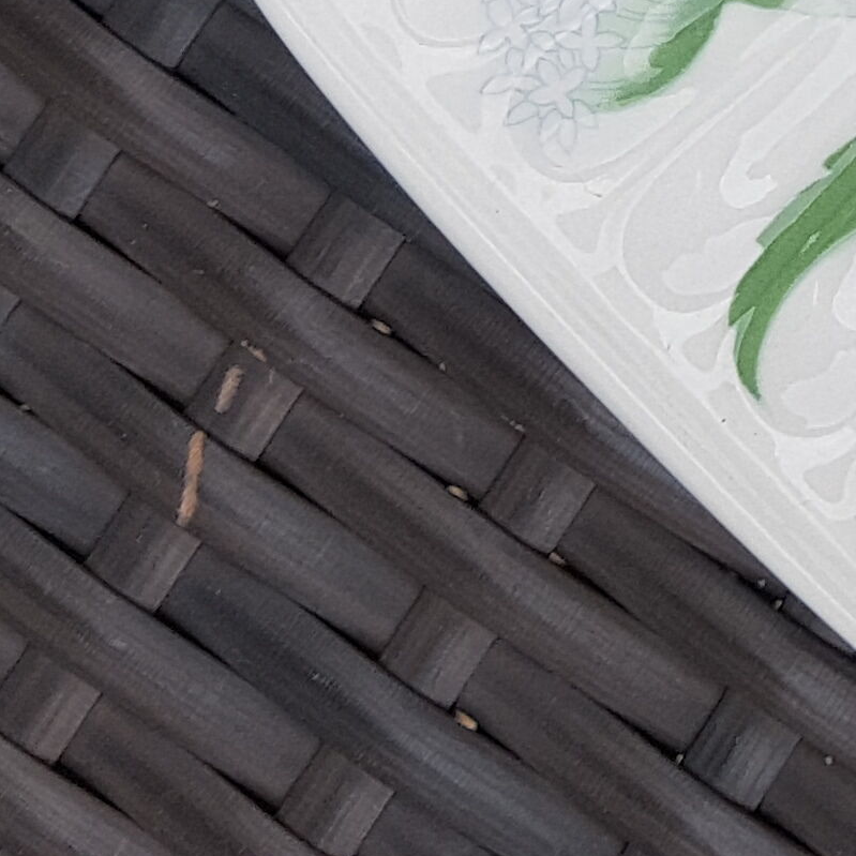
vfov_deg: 13.4
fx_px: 3245
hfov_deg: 13.6
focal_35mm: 116
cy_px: -724
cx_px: 1473
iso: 50
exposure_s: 1/1576
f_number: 1.7
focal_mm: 4.2
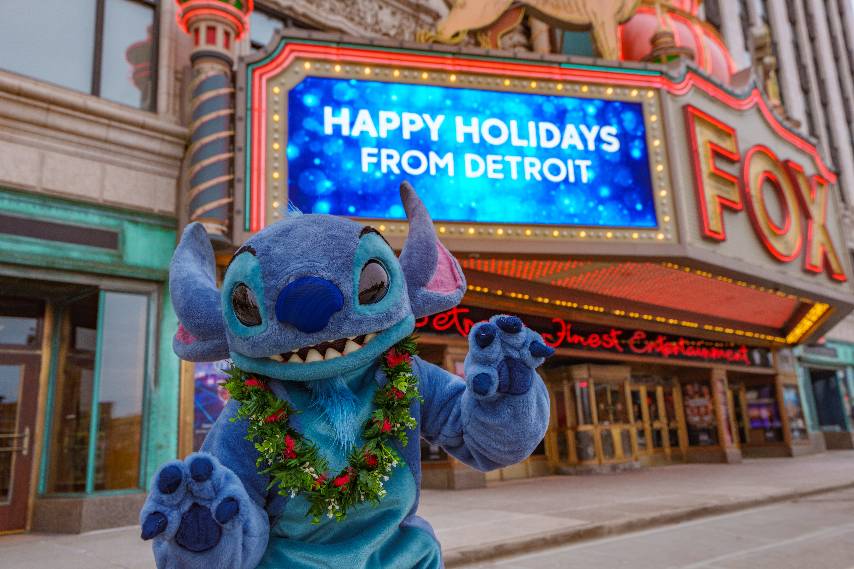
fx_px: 712
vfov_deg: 43.6
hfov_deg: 61.9
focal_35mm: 30
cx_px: 427
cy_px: 284
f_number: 4
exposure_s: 1/200
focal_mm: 30
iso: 100
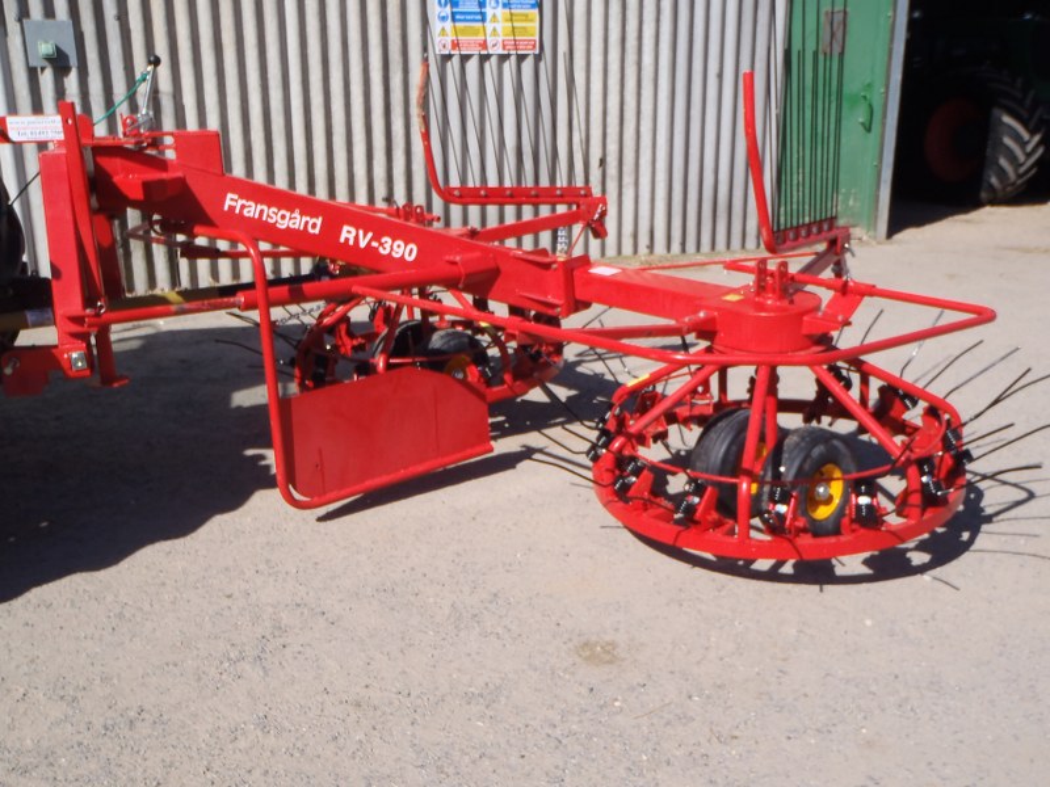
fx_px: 1092
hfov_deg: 51.4
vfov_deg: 39.7
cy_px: 394
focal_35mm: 36
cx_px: 525
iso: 80
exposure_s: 1/400
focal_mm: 6.53
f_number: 5
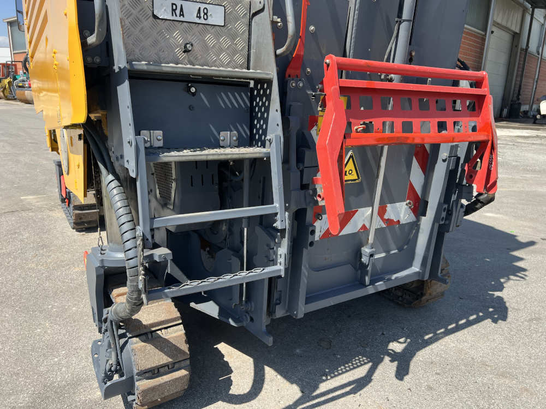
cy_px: 204
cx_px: 273
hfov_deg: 67.3
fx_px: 410
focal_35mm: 26
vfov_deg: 53.1
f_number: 1.5
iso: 50
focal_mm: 5.7
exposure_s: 1/1751
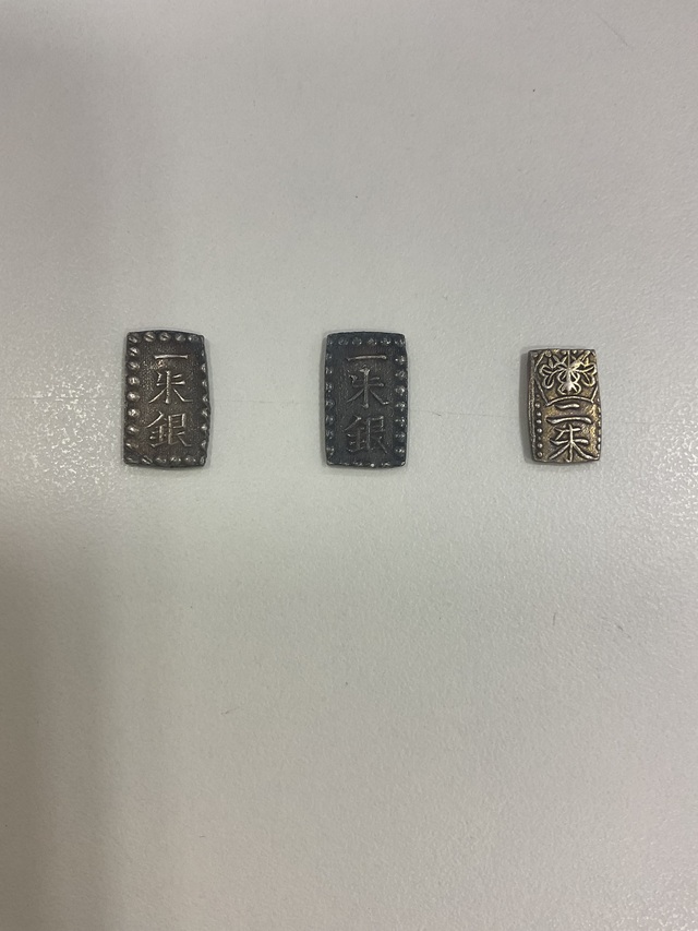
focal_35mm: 29
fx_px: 779
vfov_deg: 61.7
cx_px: 349
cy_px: 466
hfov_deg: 48.2
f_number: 1.8
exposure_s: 1/100
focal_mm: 3
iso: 32
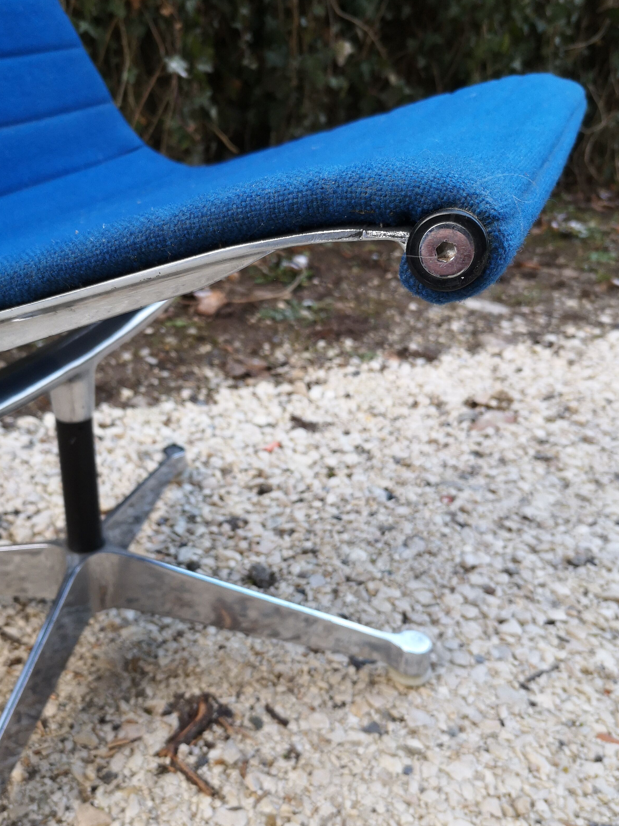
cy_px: 446
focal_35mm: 34
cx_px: 263
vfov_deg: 53.9
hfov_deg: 41.7
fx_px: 811
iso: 100
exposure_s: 1/100
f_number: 1.8
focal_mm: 3.95
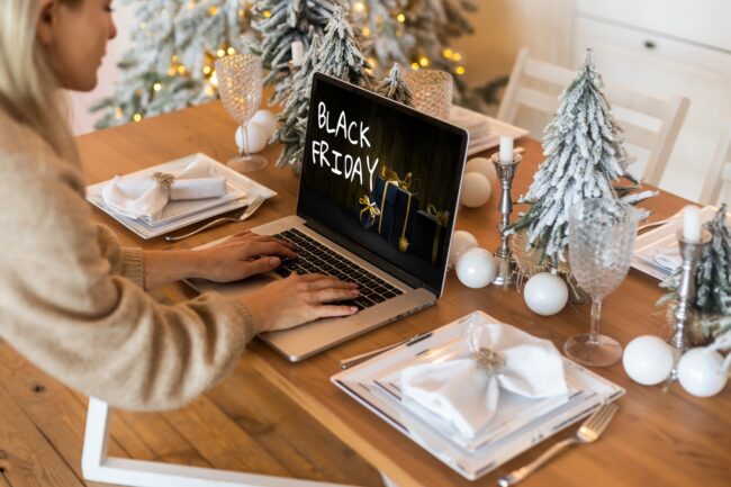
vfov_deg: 27.0
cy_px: 244
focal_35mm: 50
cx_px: 366
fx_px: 1015
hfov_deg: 39.6
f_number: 2.5
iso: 160
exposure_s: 1/100
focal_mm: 50
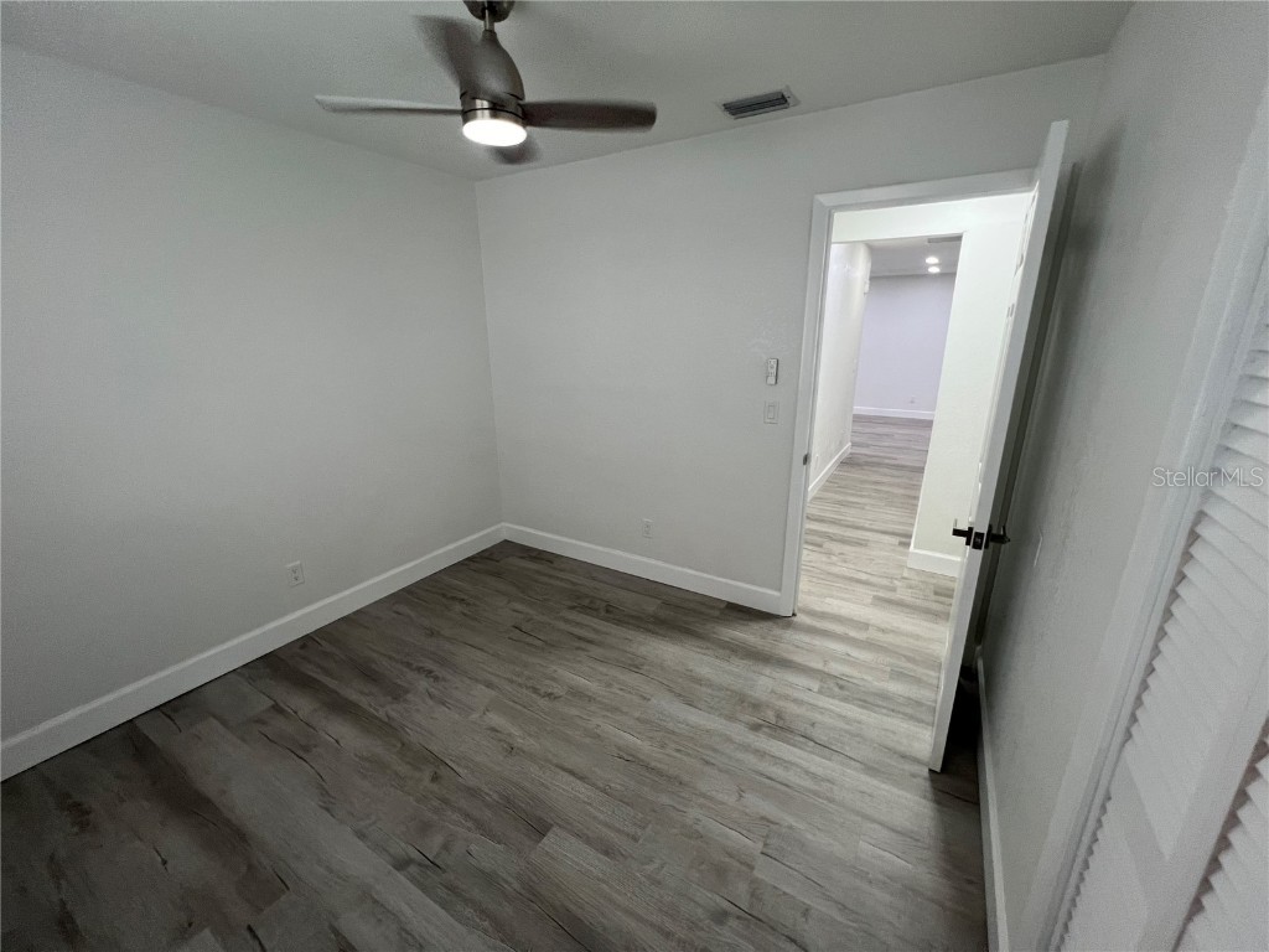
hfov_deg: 106.2
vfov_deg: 89.9
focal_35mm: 13
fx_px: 477
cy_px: 476
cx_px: 634
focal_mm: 1.57
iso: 160
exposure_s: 1/120
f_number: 1.8
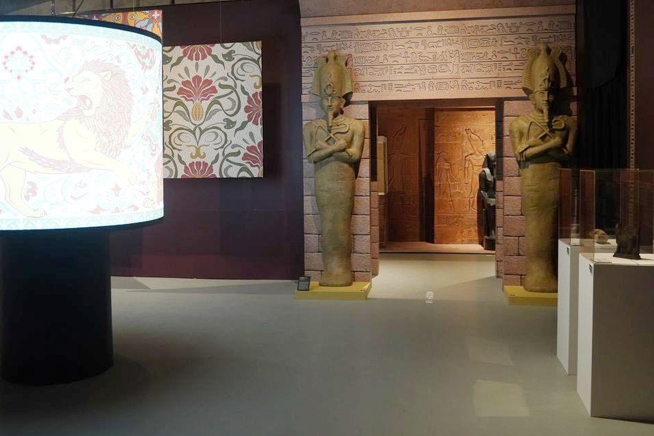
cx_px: 301
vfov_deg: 37.7
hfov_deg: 54.4
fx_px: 636
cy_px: 170
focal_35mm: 35
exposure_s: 1/160
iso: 4000
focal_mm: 28
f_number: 2.8
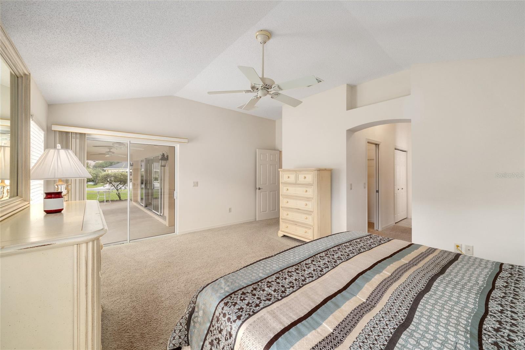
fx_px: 204
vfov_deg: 81.2
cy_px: 175
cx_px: 262
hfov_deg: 104.3
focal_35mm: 14
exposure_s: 1/25
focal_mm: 14
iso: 320
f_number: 8
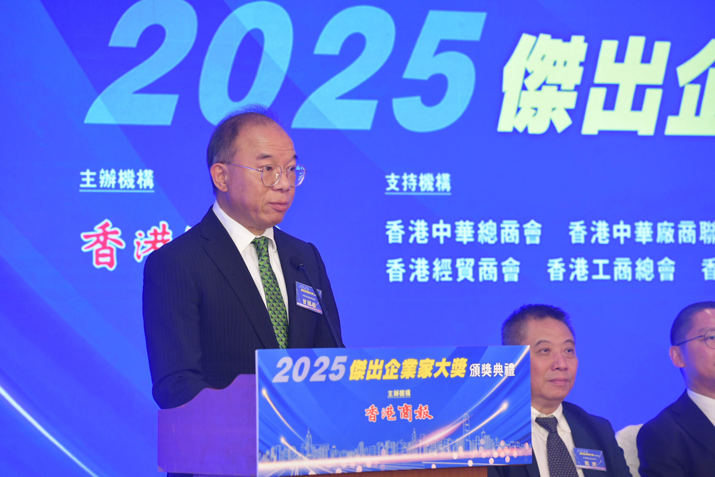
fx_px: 2681
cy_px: 238
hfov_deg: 15.2
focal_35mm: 135
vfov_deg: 10.2
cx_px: 358
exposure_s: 1/250
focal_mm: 135
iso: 3200
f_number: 5
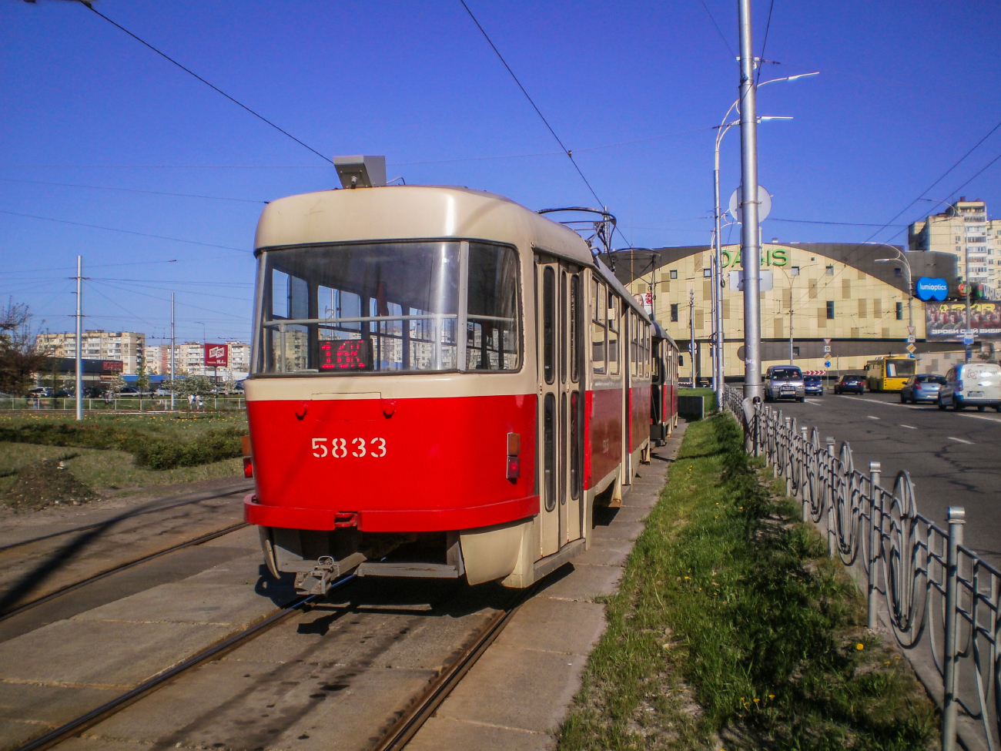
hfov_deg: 51.4
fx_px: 1041
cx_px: 500
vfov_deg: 39.7
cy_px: 376
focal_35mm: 36
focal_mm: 6.3
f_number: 4.6
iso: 100
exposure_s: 1/1600
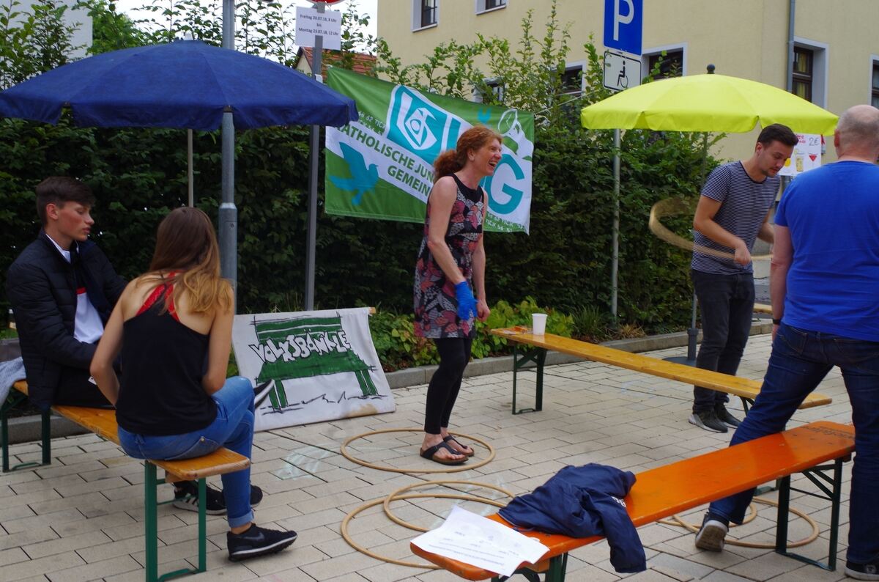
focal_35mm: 39
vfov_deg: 34.0
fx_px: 950
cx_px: 440
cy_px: 291
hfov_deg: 49.7
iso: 200
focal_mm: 26.25
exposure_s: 1/50
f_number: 9
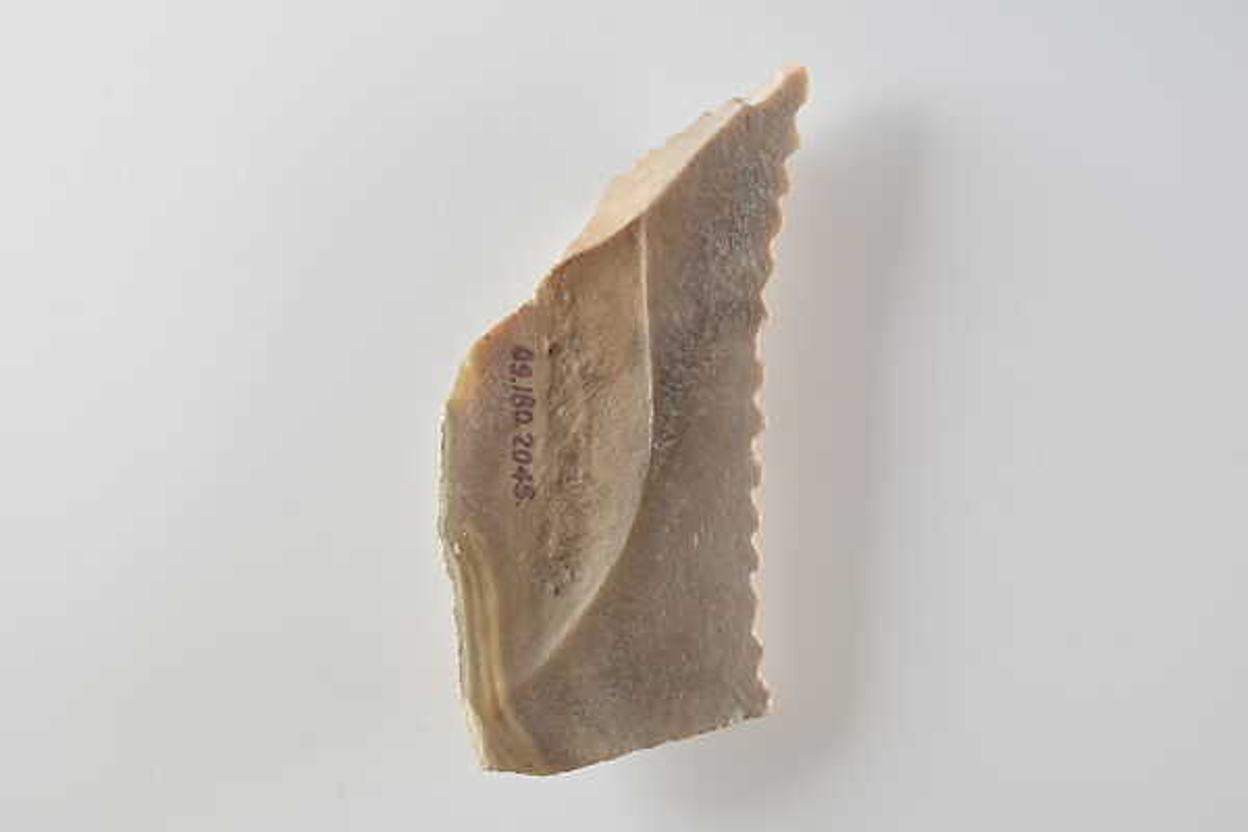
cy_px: 416
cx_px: 624
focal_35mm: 60
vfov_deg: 22.6
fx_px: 2080
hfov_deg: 33.4
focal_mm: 40
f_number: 11
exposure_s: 1/15
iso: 125
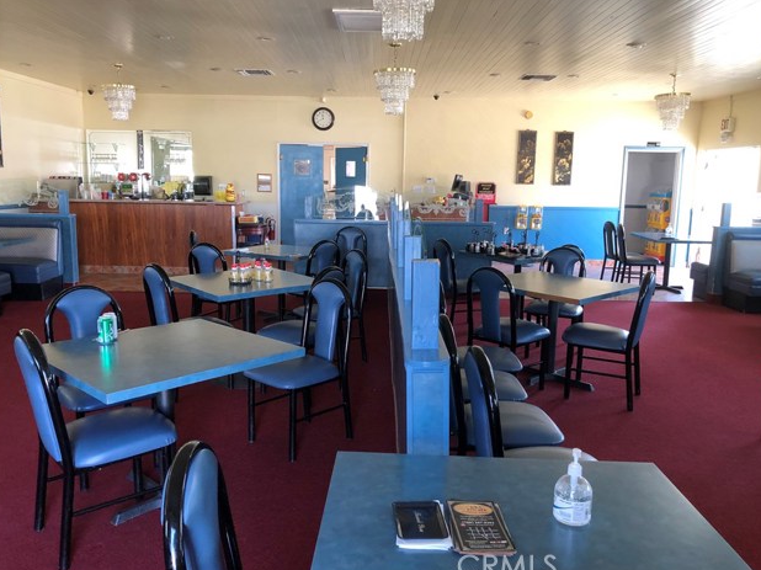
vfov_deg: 48.2
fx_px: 637
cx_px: 382
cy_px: 288
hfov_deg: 61.7
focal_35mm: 29
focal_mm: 3.99
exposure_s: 1/30
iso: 40
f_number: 1.8
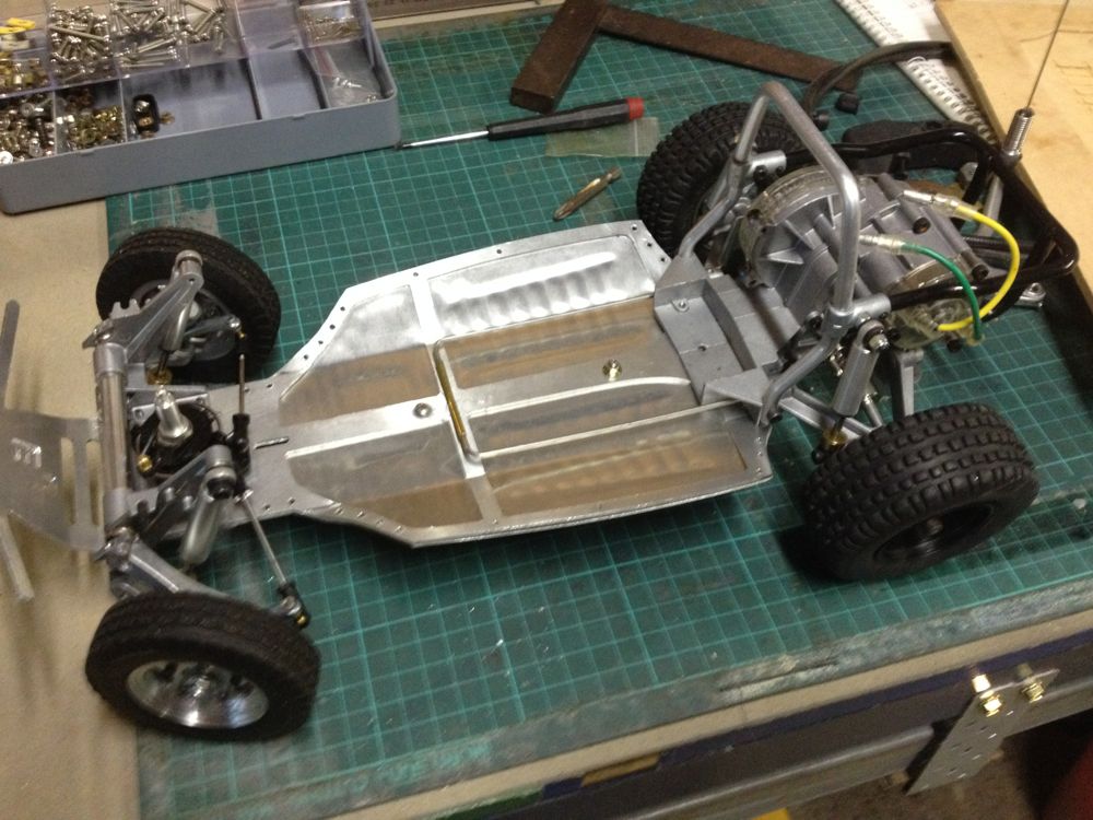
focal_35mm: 35
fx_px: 1105
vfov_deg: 40.7
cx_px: 546
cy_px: 410
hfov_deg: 52.6
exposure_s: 1/20
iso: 400
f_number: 2.4
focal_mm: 4.28
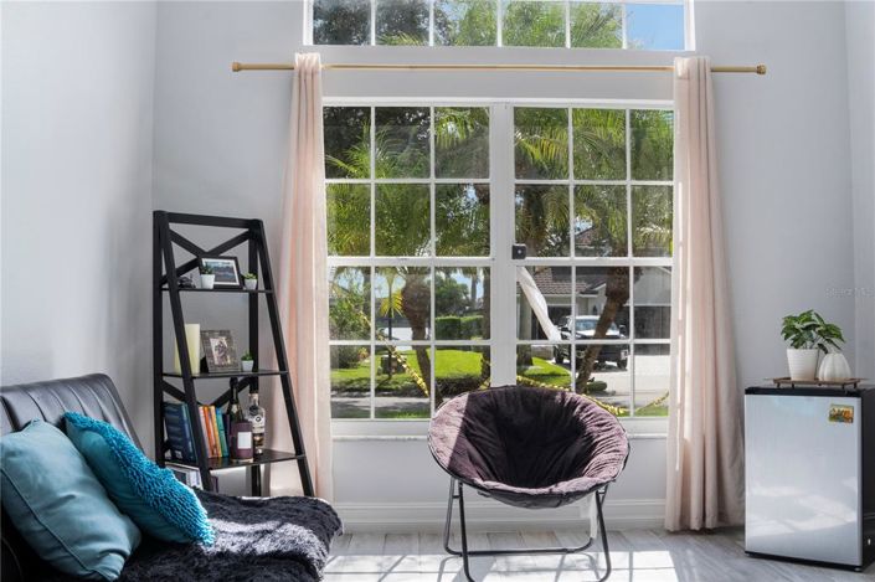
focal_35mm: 36
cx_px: 438
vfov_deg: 36.8
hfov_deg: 53.2
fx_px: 874
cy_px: 291
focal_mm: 24
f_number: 13
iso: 800
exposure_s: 1/40
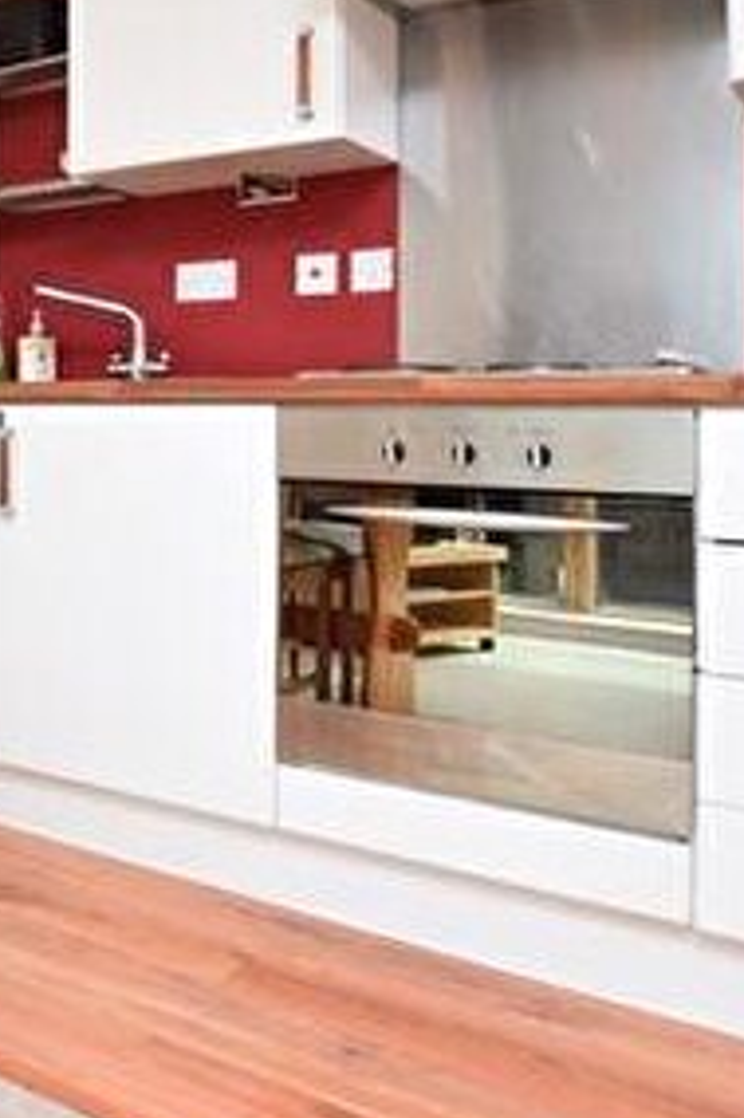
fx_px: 1148
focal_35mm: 37
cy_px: 392
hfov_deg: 30.7
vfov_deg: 51.1
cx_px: -134
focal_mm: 10
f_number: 5.6
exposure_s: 1/125
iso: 400
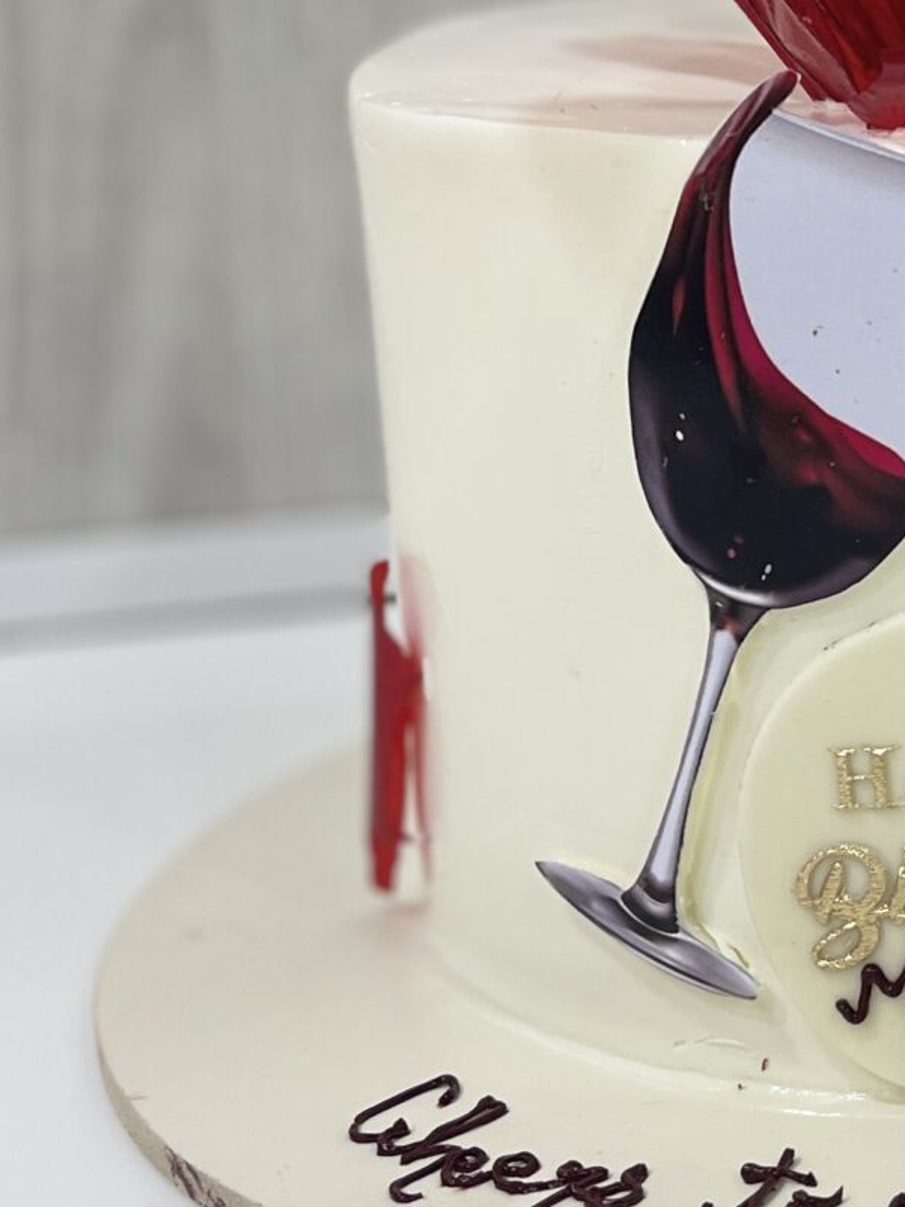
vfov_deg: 23.4
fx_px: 2895
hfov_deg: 16.5
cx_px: 1274
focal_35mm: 83
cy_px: 390
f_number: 1.6
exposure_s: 1/100
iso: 64
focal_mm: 5.1
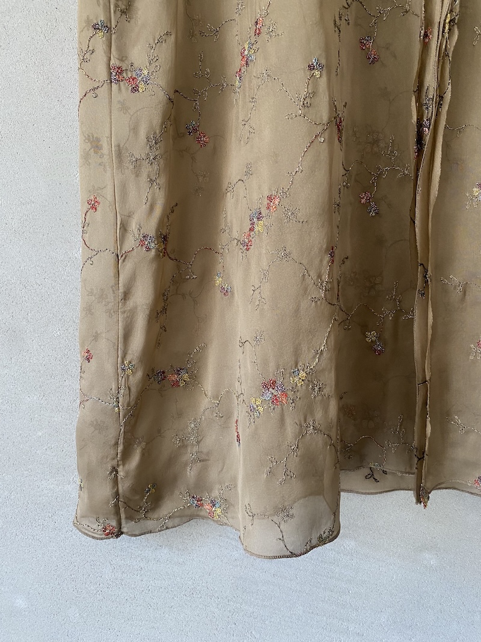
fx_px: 482
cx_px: 240
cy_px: 321
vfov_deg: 67.3
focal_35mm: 26
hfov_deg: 53.1
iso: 125
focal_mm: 4.25
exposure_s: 1/65
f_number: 1.8
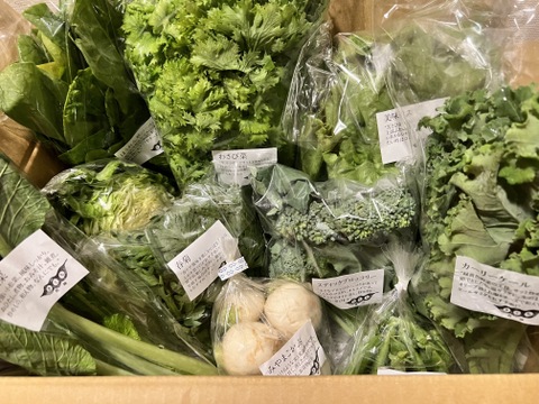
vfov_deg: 53.1
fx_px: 405
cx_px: 270
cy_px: 202
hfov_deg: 67.3
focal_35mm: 26
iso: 320
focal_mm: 5.7
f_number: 1.5
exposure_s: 1/50
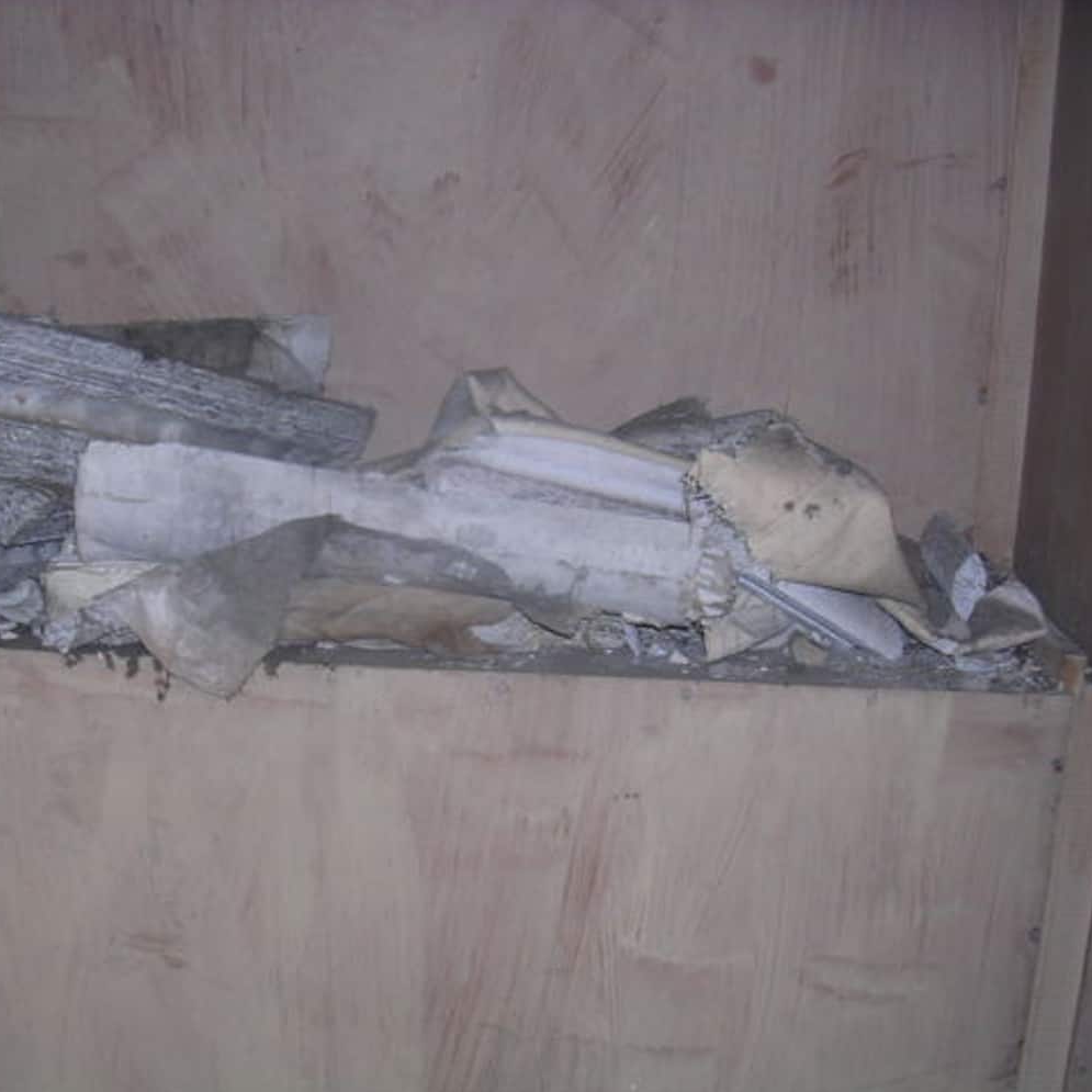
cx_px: 369
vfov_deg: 37.6
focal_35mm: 45
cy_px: 547
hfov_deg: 37.2
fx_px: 1606
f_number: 2.8
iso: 100
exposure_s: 1/60.1
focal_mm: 5.8
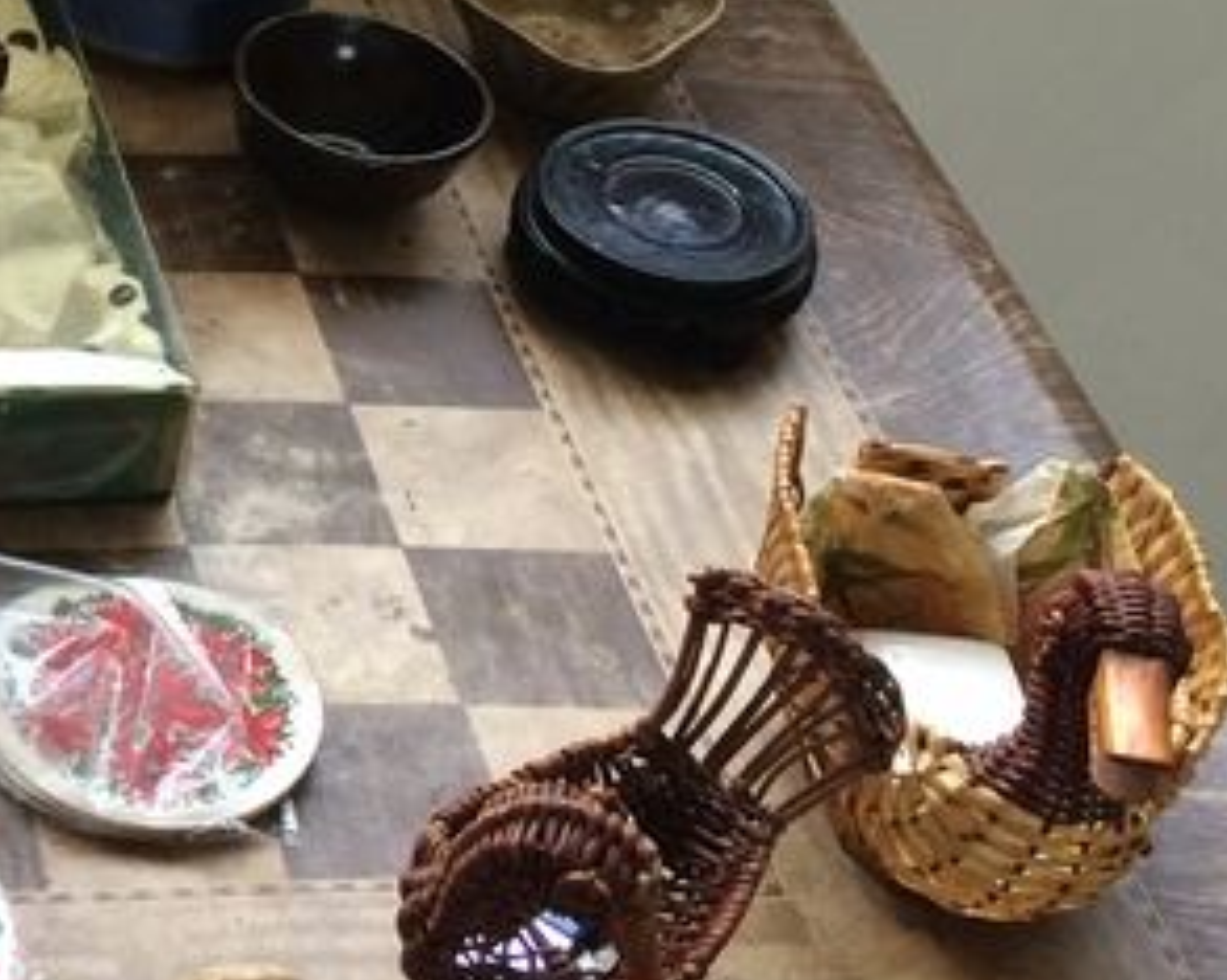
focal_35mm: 90
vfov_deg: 17.0
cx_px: -436
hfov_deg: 19.4
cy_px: 220
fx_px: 3266
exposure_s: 1/30
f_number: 2.2
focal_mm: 4.12
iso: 32
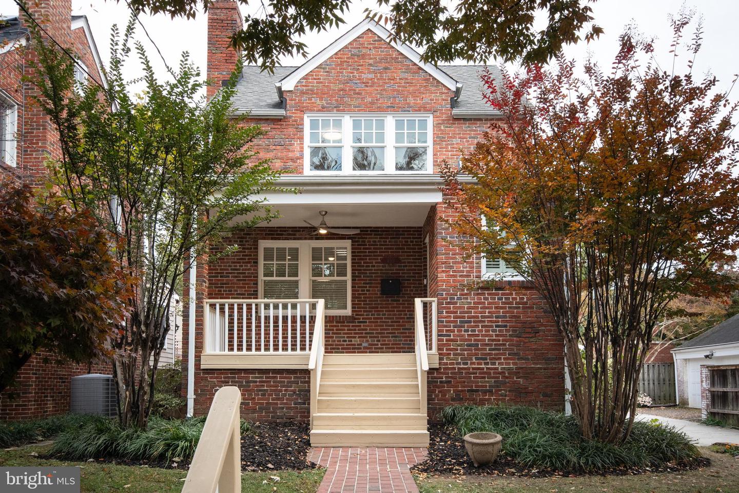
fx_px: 616
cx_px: 370
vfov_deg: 43.6
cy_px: 246
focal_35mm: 30
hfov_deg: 61.9
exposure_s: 1/250
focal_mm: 20
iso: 400
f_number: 8
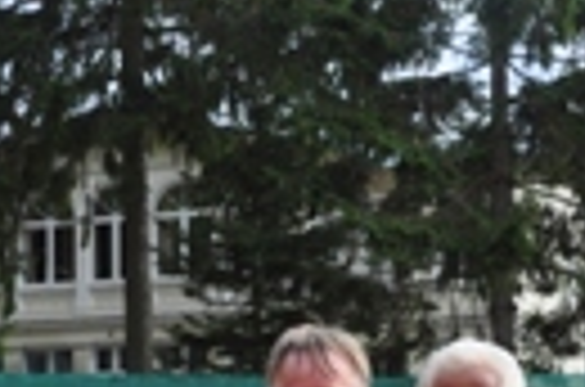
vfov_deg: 11.3
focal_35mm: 114
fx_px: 1848
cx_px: 234
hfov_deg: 18.0
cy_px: 648
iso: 200
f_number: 8
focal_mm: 22
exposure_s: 1/250
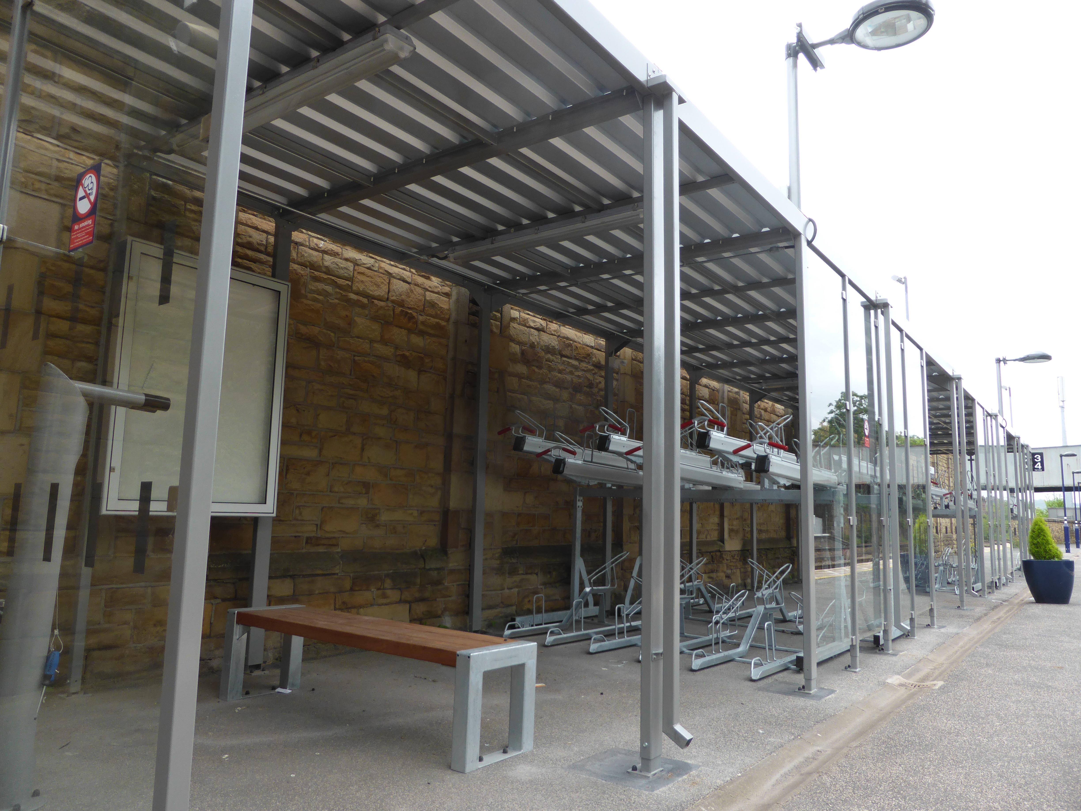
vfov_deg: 56.8
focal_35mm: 24
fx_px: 749
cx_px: 540
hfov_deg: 71.6
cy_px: 406
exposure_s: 1/200
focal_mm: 4.3
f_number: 3.3
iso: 100
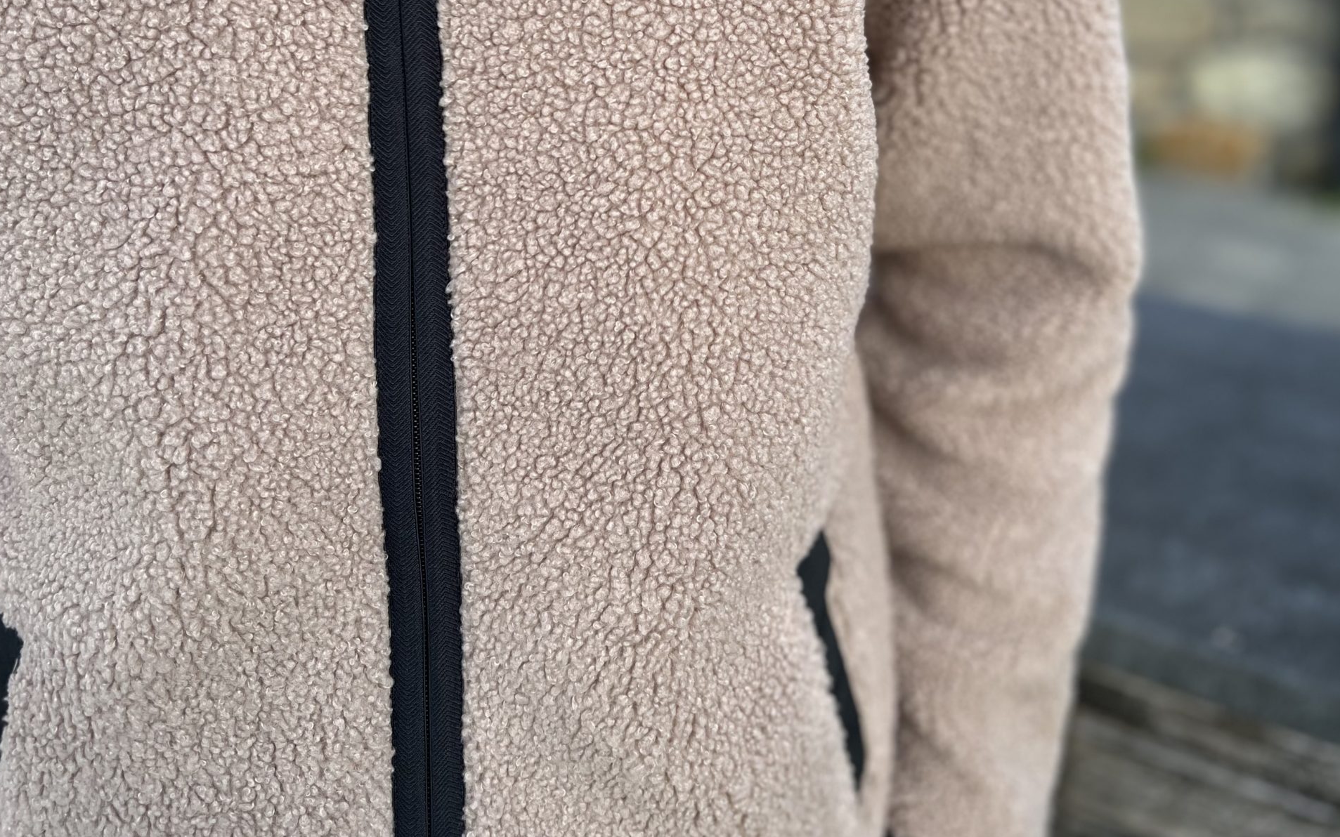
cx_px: 670
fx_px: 1351
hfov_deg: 52.7
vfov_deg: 32.5
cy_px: 63
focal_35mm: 37
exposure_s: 1/588
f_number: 1.5
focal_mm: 5.7
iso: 50
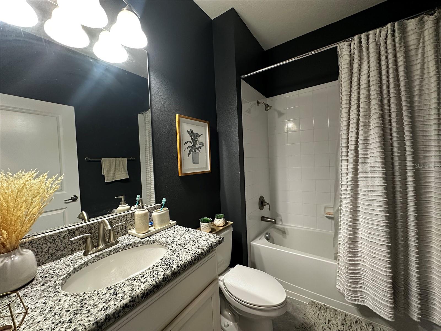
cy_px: 166
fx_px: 178
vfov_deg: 85.7
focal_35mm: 14
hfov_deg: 102.1
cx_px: 220
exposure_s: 1/60
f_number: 2.2
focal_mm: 2.22
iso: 250
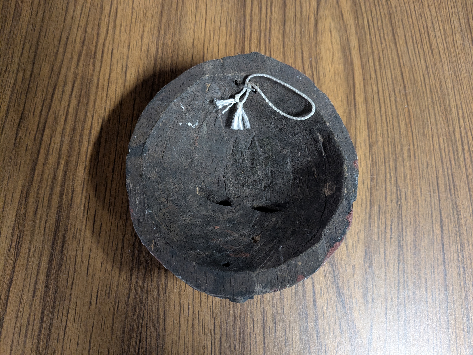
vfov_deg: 51.4
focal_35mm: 27
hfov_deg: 65.3
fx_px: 369
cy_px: 178
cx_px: 236
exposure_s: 1/24
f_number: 1.73
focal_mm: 4.38
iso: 258
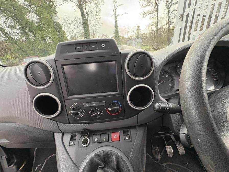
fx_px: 93
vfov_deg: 85.7
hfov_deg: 102.1
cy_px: 86
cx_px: 114
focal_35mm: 14
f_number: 2.2
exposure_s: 1/97
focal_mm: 2.22
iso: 200
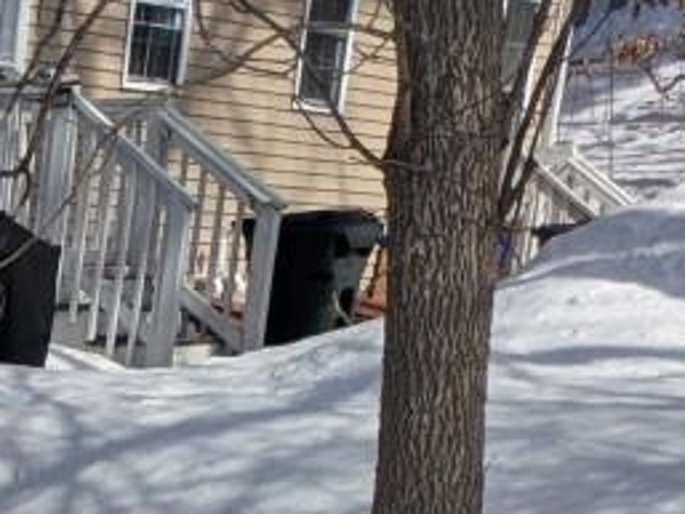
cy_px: 1430
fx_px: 2772
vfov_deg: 9.0
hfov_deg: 11.8
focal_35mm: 140
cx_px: -901
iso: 102
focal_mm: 5.43
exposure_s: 1/8850
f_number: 1.89
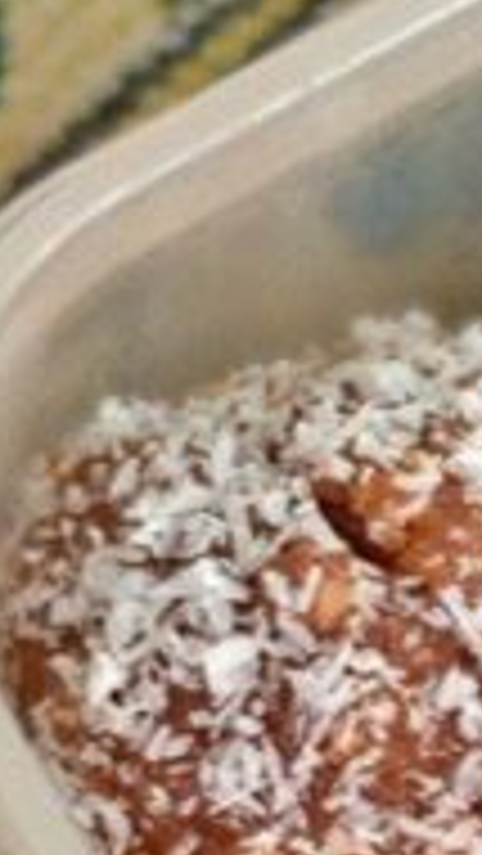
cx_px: 851
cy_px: 1028
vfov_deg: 6.3
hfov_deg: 3.5
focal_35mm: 341
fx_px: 7741
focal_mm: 50
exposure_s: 1/20
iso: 3200
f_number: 1.8
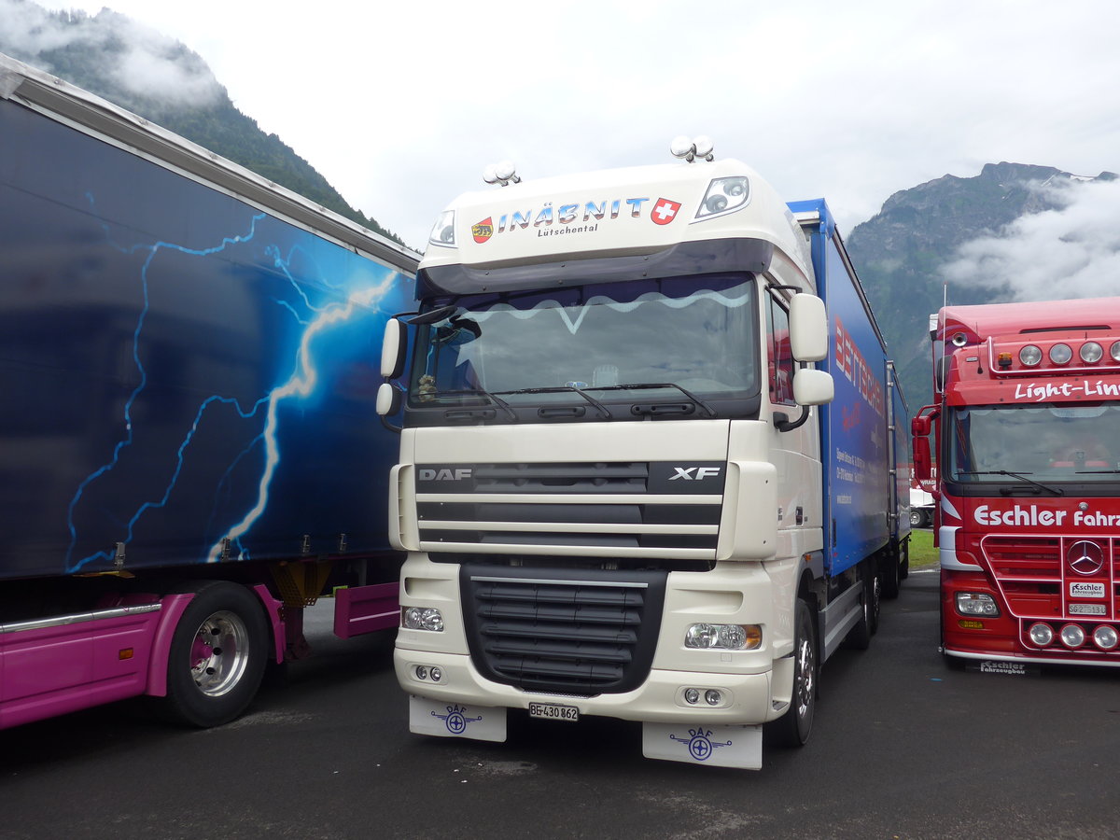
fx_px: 938
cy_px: 420
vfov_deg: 48.2
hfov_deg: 61.7
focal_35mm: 29
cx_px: 560
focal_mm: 6
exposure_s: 1/500
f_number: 2.8
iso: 80
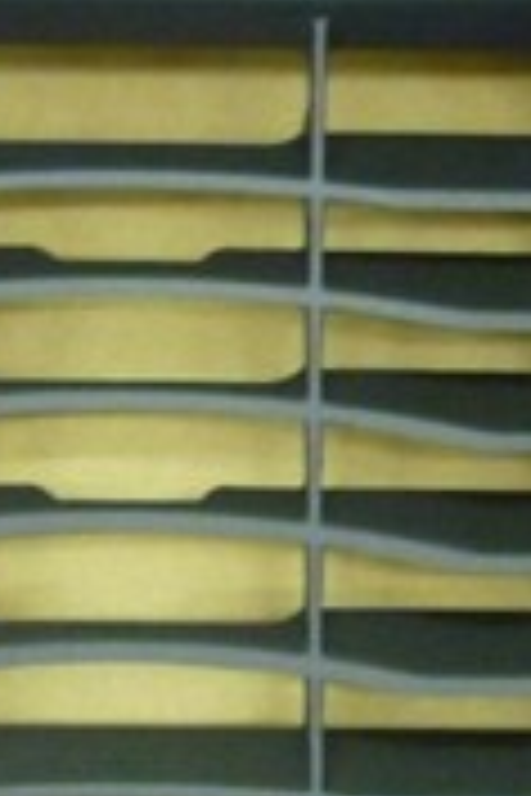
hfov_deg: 8.8
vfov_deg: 13.1
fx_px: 3429
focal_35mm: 155
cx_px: 9
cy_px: 733
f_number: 2.8
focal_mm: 5.5
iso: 400
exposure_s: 1/10
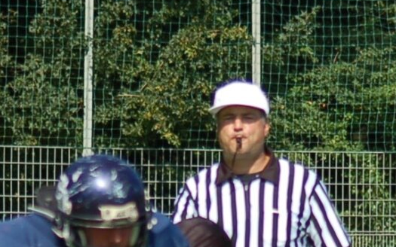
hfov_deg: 3.5
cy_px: 429
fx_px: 6552
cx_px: 419
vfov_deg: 2.2
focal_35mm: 607
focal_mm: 95
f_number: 5
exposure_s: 1/1250
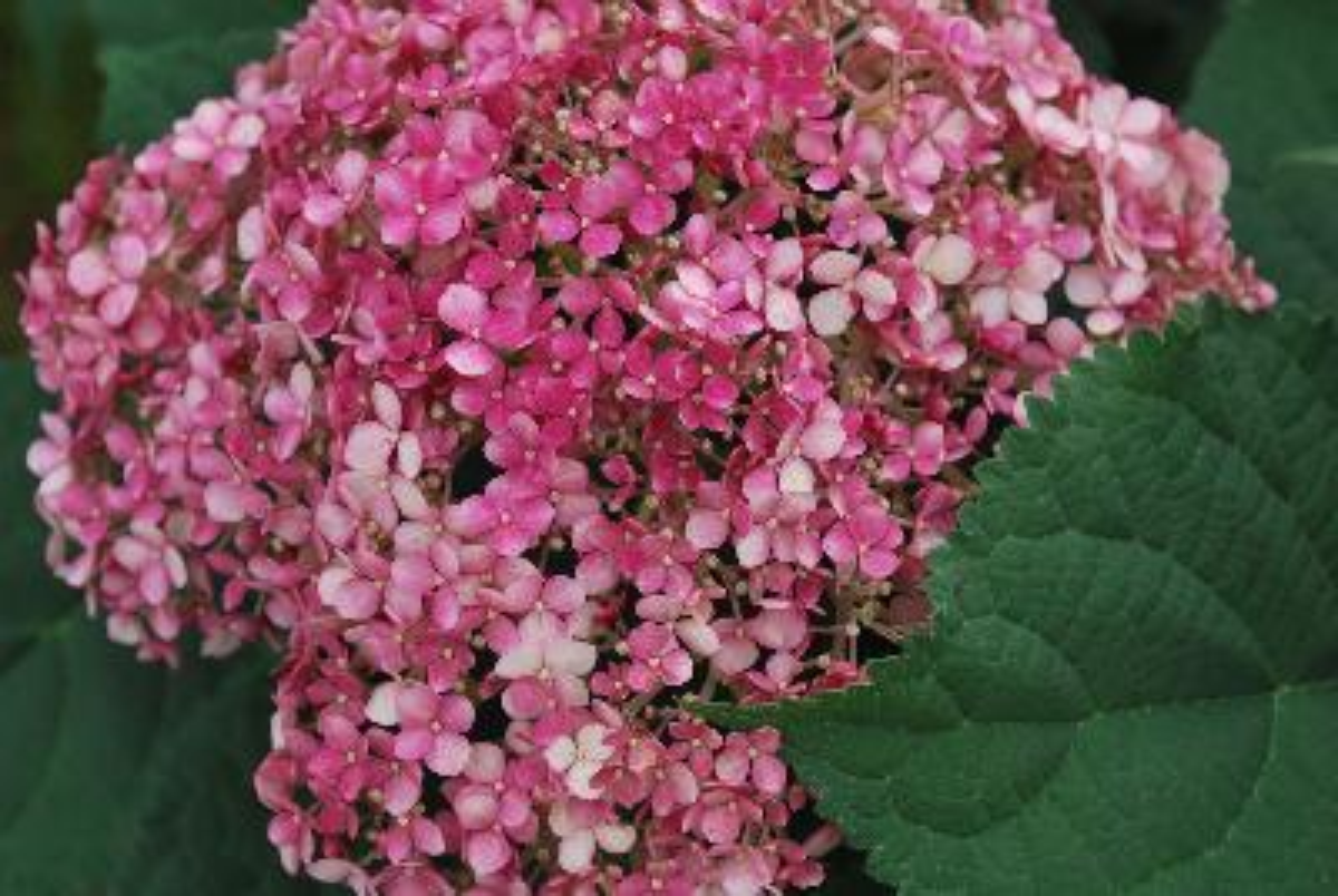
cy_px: 448
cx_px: 669
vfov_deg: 16.6
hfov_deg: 24.6
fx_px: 3071
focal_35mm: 82
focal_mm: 55
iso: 160
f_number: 8
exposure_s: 1/60
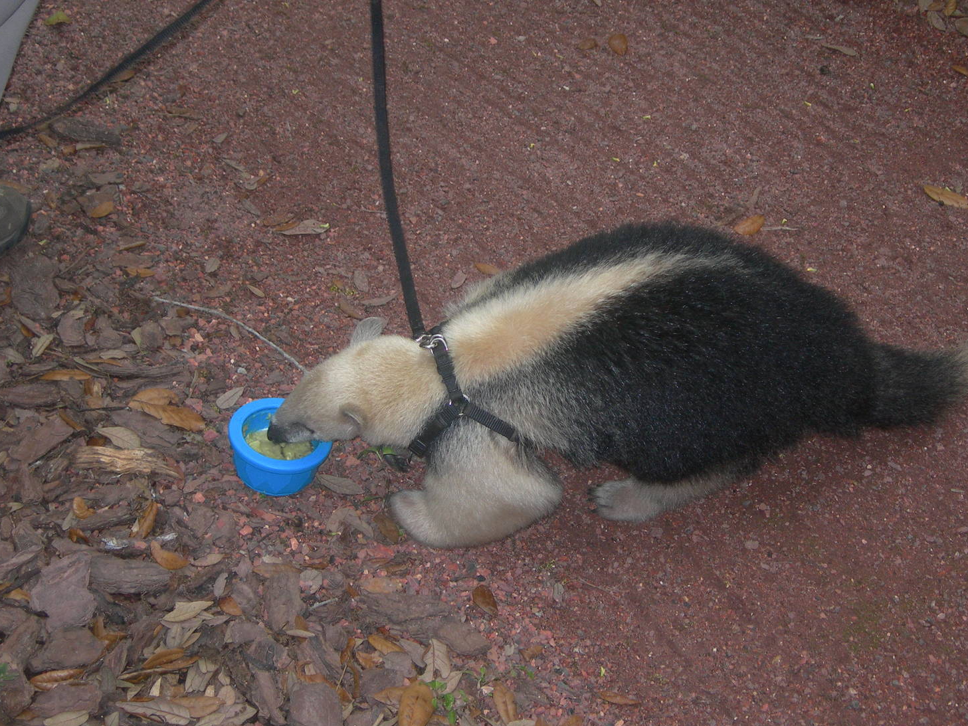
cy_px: 329
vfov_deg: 21.9
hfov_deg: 29.0
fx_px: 1874
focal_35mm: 67
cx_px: 524
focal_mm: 12.7
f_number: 3.5
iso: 100
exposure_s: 1/60.1
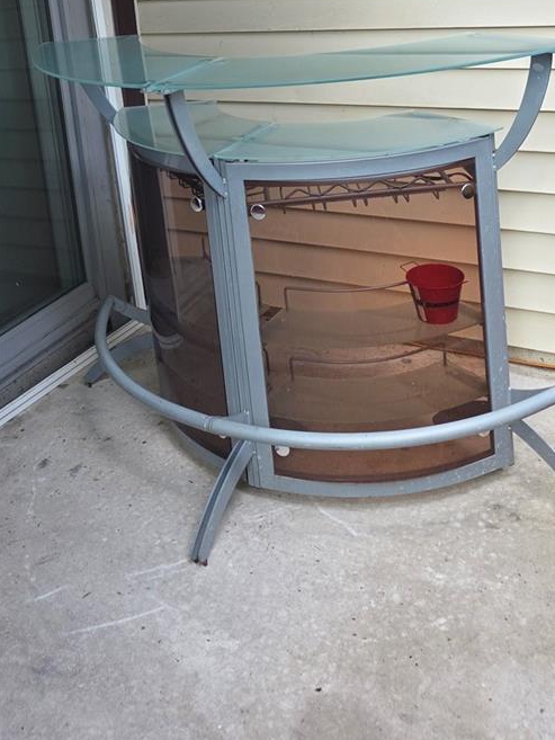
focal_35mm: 42
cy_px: 70
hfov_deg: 34.3
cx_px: 234
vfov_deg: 41.2
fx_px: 898
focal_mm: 6.3
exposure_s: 1/180
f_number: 1.7
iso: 64
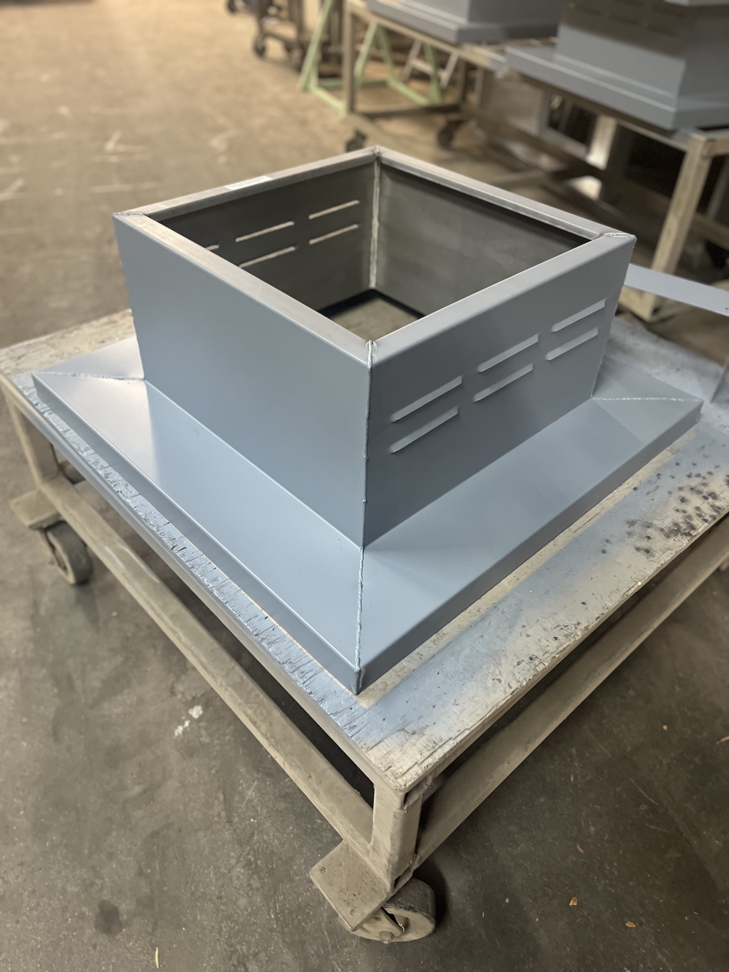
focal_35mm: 26
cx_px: 364
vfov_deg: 67.3
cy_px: 486
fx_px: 730
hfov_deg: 53.1
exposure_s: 1/40
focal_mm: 5.1
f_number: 1.6
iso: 400
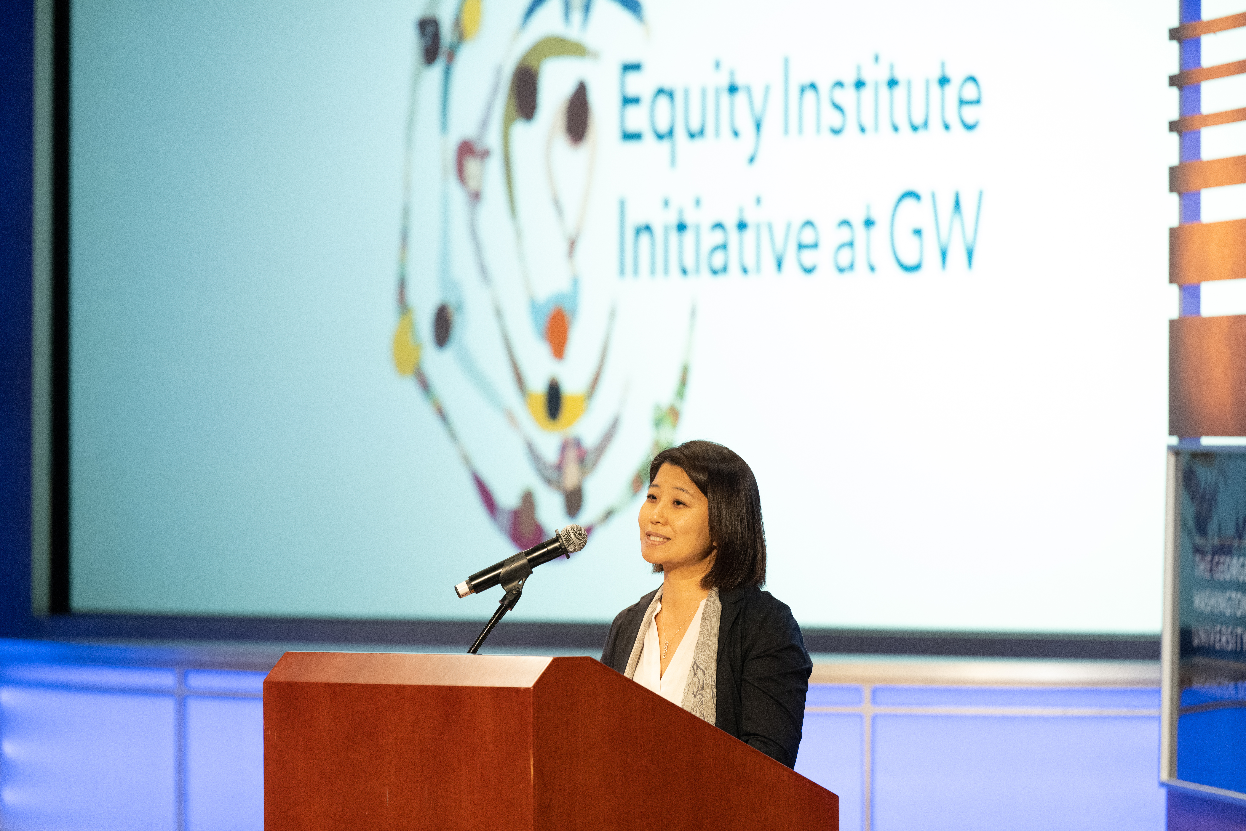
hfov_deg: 12.1
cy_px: 416
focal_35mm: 170
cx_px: 623
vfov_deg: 8.1
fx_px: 5883
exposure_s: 1/160
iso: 4000
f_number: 3.5
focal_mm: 170
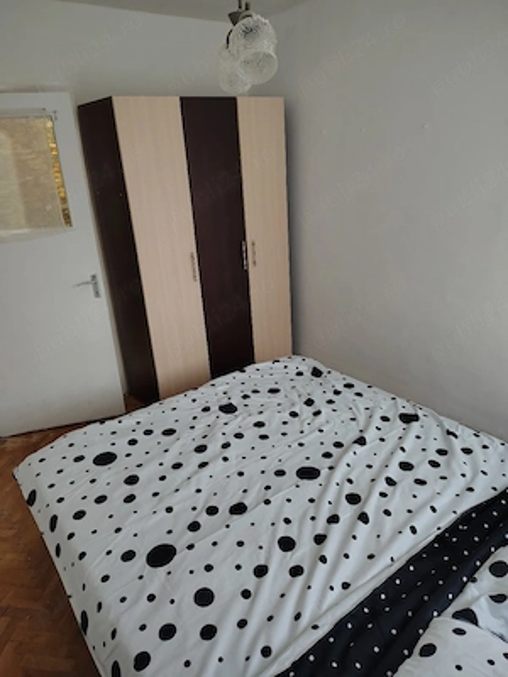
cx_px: 254
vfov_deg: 71.6
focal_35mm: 24
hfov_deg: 56.8
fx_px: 470
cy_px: 338
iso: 1447
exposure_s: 1/50
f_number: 1.8
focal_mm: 5.56
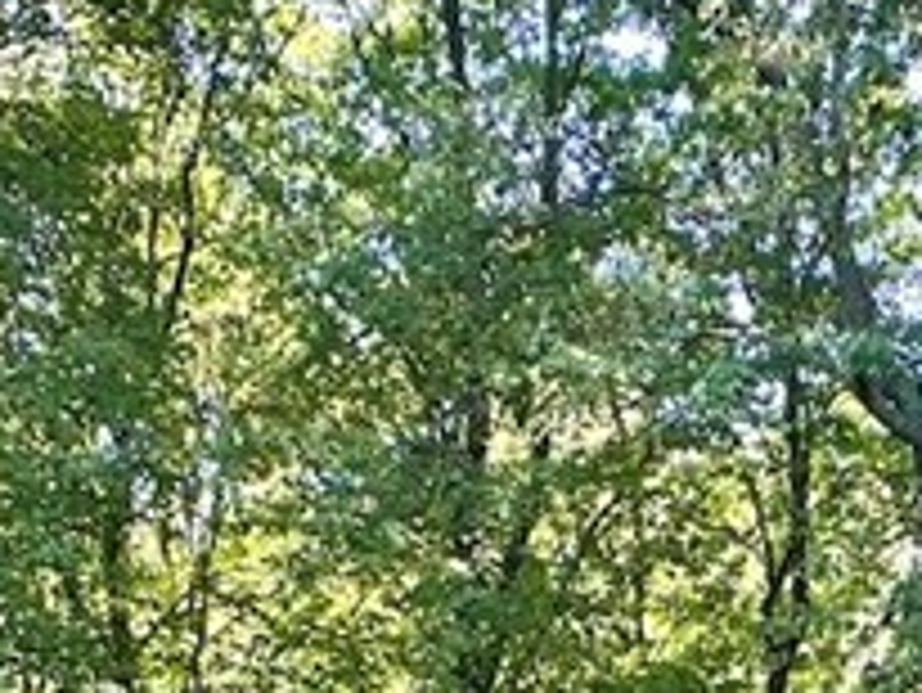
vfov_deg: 15.8
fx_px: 1866
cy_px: 1444
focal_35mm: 70
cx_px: 567
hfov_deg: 27.7
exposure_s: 1/99
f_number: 2.2
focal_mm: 2.22
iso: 100
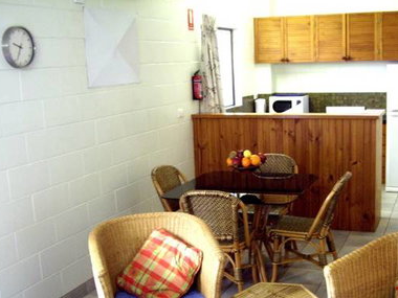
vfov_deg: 30.1
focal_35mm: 48
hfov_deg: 39.5
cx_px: 236
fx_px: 552
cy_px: 186
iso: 200
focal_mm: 7.9
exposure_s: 1/5
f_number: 2.8
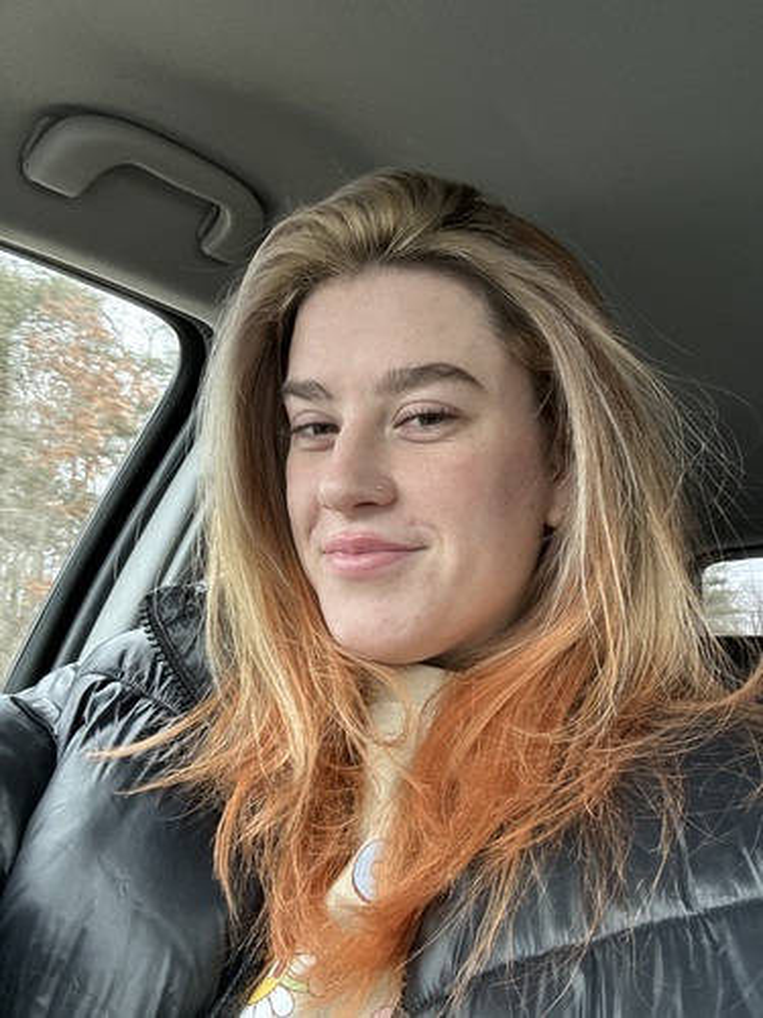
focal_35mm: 30
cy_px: 509
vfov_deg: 60.0
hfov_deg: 46.8
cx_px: 382
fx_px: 882
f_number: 1.9
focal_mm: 2.69
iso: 80
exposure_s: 1/60
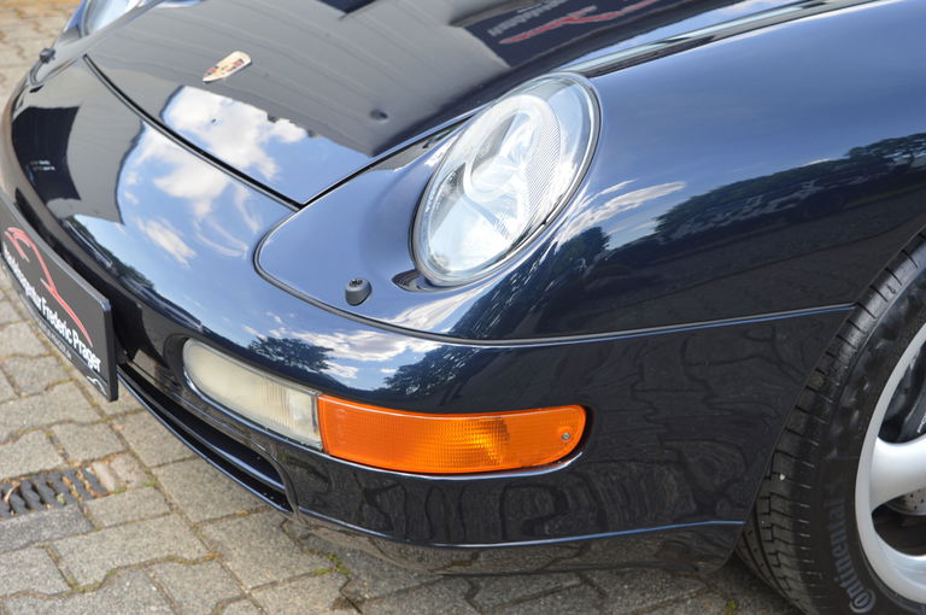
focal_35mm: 60
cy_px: 308
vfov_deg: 22.6
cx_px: 463
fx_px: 1541
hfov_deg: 33.4
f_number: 5.6
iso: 220
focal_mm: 40
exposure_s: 1/125
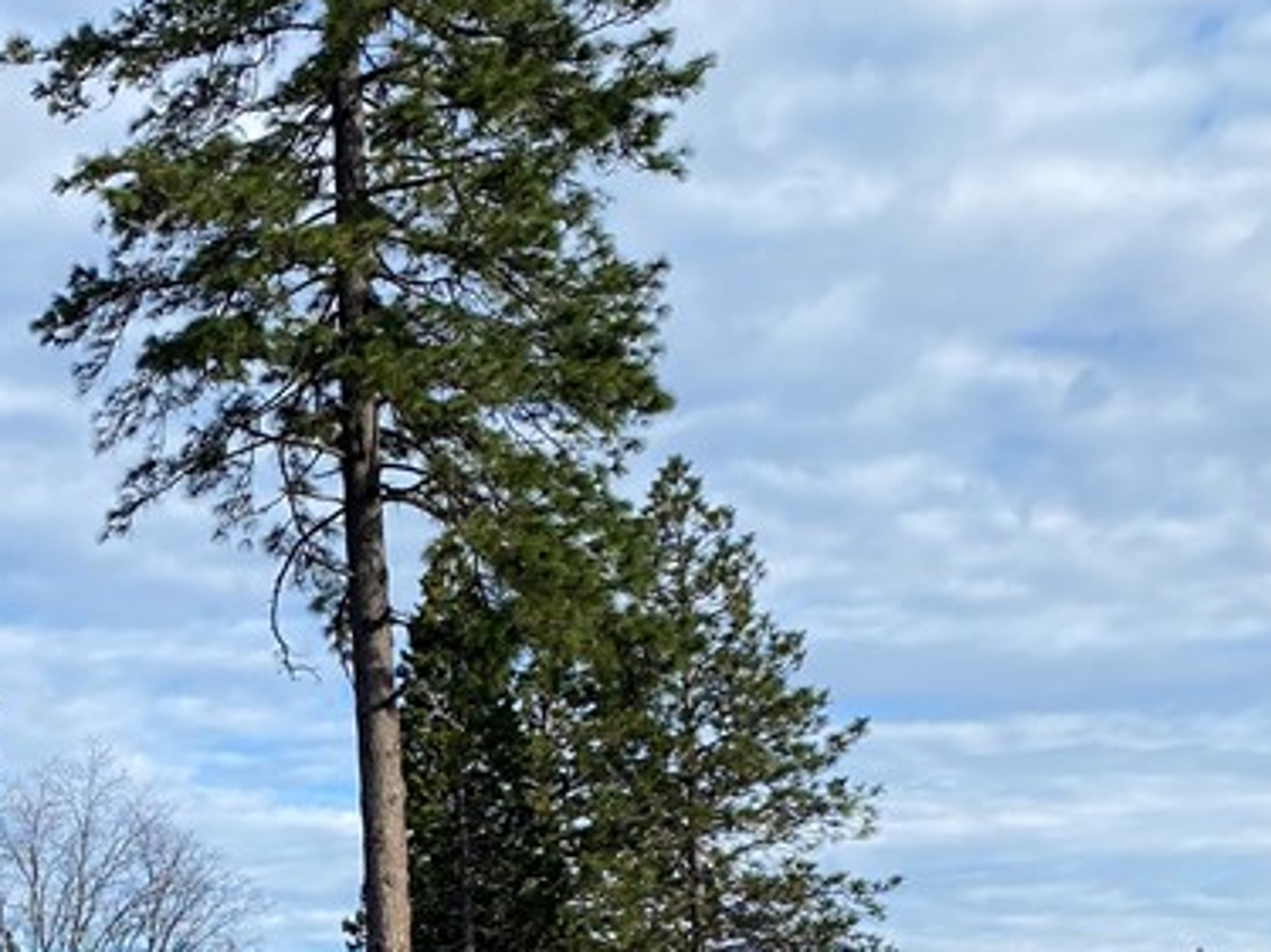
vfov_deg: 19.1
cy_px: 1250
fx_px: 2606
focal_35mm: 71
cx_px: -75
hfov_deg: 25.7
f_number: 1.8
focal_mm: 4.25
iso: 32
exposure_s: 1/1395
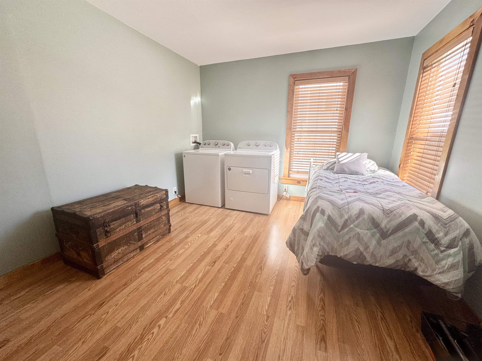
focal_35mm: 14
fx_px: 195
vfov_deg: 85.7
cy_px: 180
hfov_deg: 102.1
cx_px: 241
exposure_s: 1/99
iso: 125
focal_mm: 2.22
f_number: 2.2
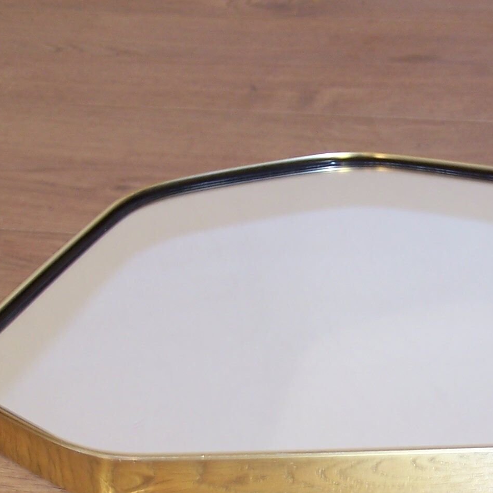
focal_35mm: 127
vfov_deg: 13.7
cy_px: 408
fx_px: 2046
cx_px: 529
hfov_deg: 13.5
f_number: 3.2
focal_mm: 9.8
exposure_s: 1/20
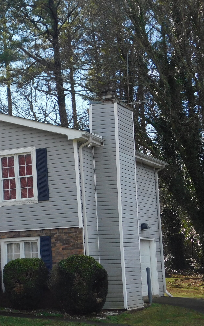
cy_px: 183
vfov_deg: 24.9
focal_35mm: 83
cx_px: -46
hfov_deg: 15.1
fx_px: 738
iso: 125
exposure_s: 1/500
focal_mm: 9
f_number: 3.8
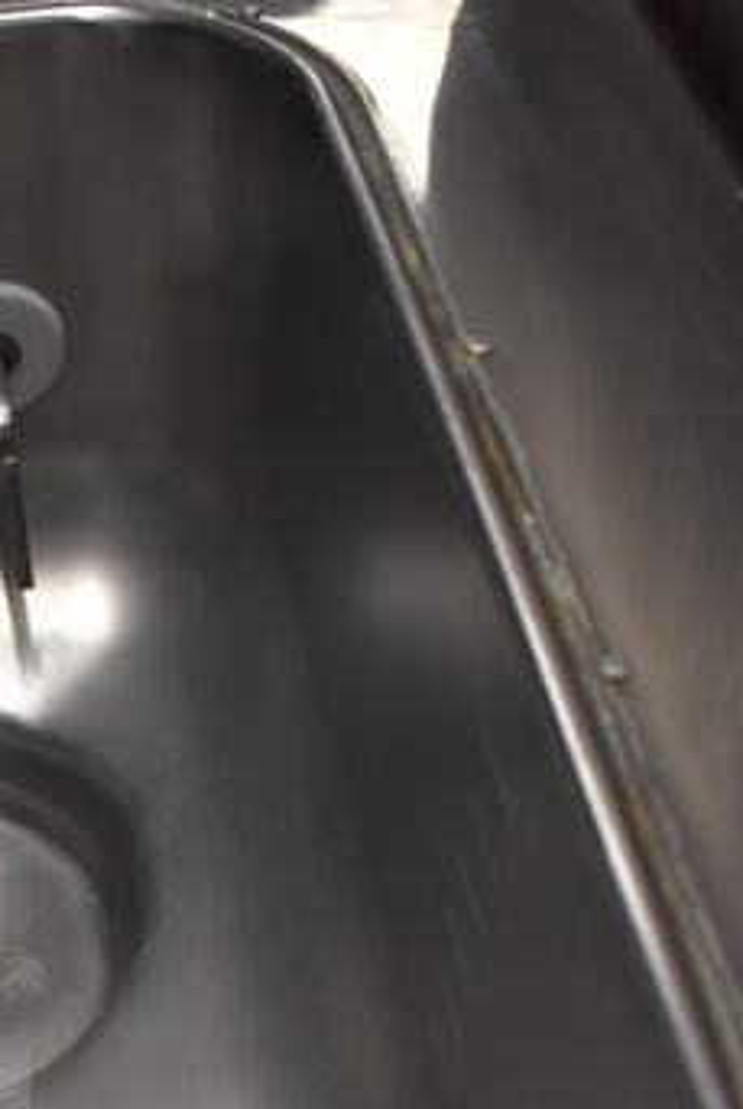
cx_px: -178
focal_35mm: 72
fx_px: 2222
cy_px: 1117
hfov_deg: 17.9
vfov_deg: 26.5
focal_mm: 18
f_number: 3.5
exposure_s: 1/125
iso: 1800
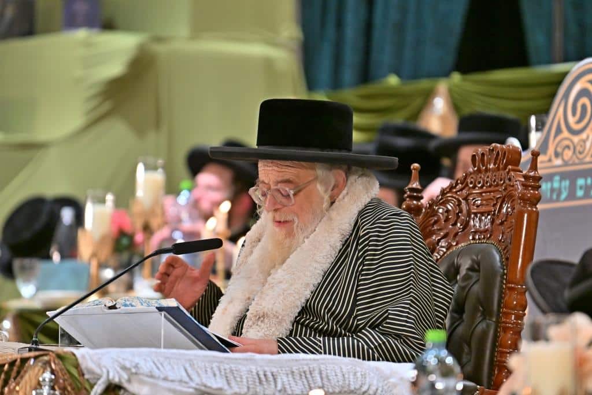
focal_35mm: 300
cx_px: 296
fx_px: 4931
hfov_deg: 6.9
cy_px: 198
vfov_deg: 4.6
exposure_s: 1/160
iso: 400
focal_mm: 200
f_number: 2.8
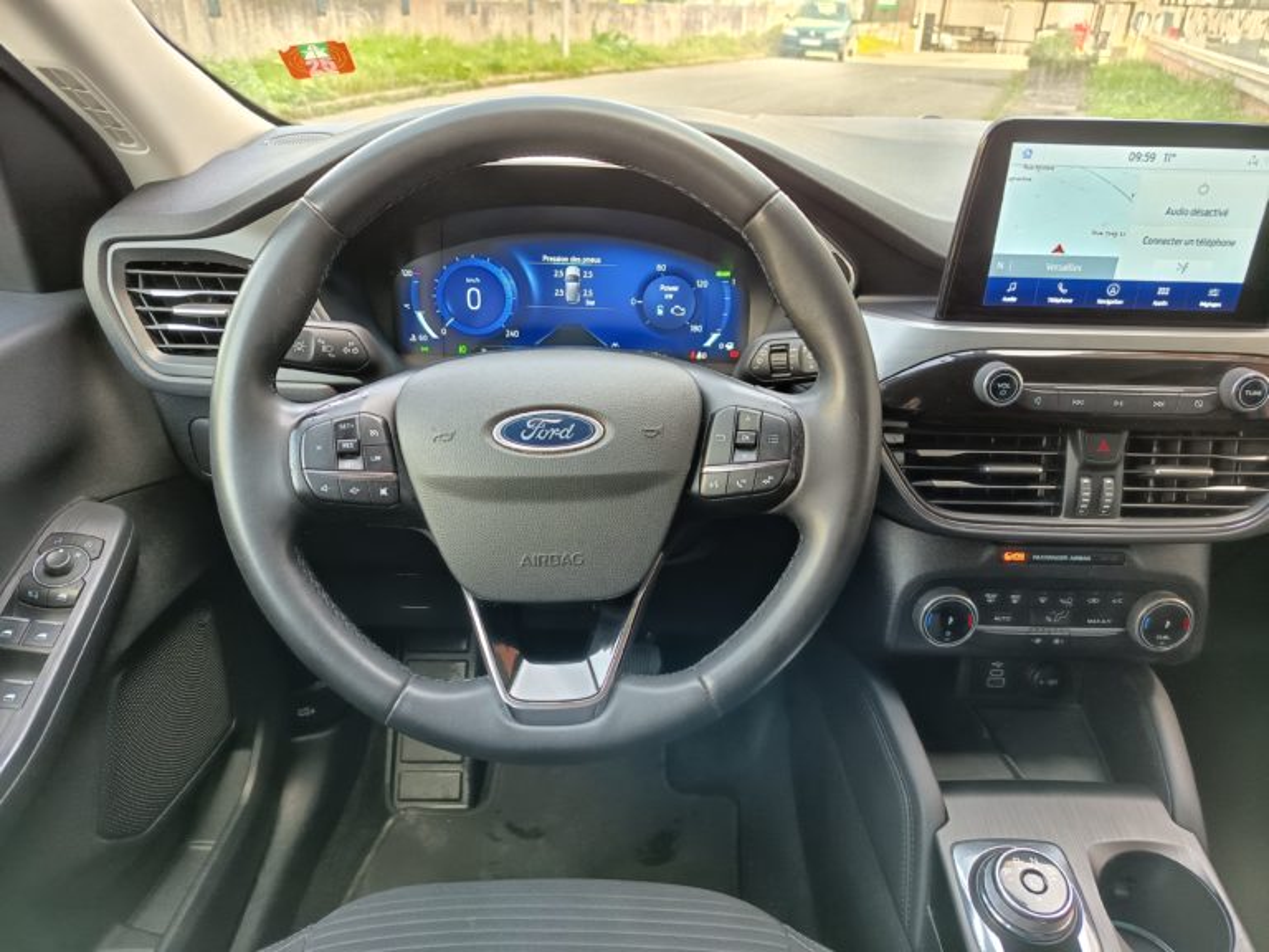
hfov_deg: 71.6
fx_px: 880
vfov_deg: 56.8
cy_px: 476
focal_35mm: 24
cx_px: 634
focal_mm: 5.24
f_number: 1.7
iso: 392
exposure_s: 1/50
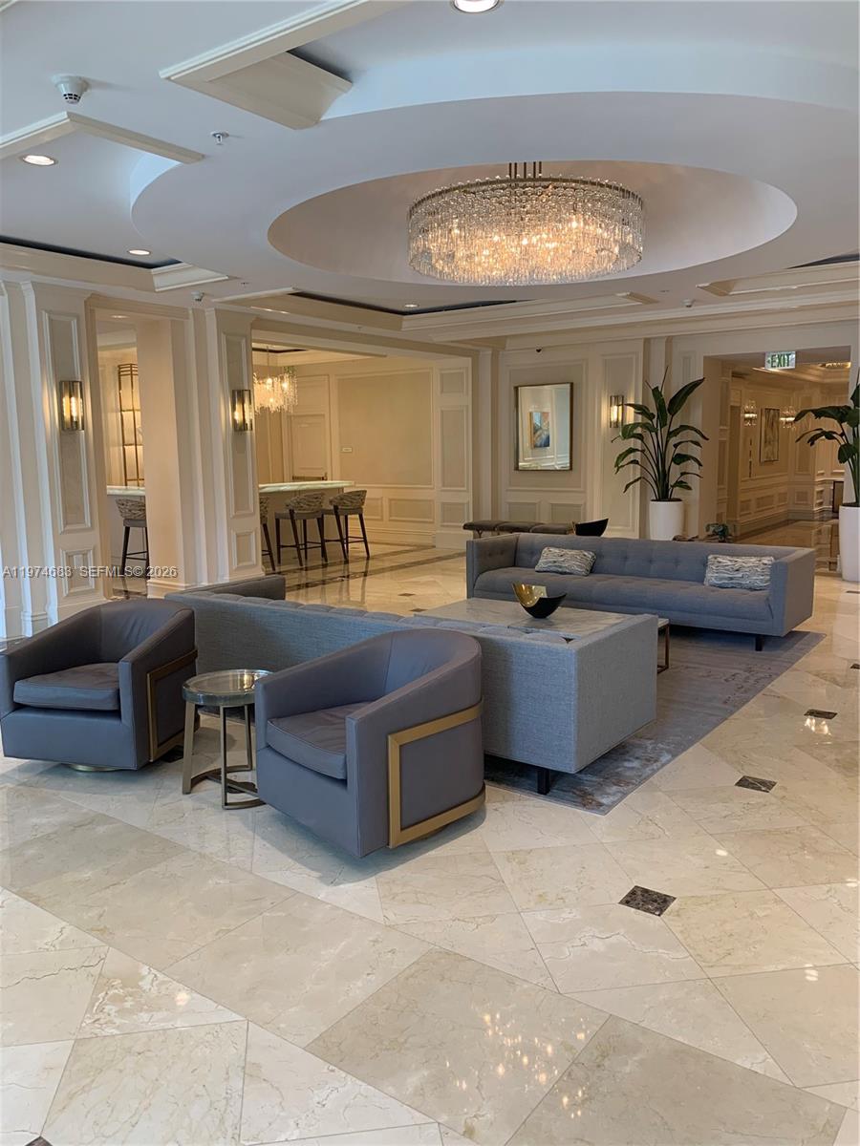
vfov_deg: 67.3
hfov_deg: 53.1
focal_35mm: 26
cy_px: 573
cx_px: 430
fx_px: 861
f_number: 1.8
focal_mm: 4.25
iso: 80
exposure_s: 1/120
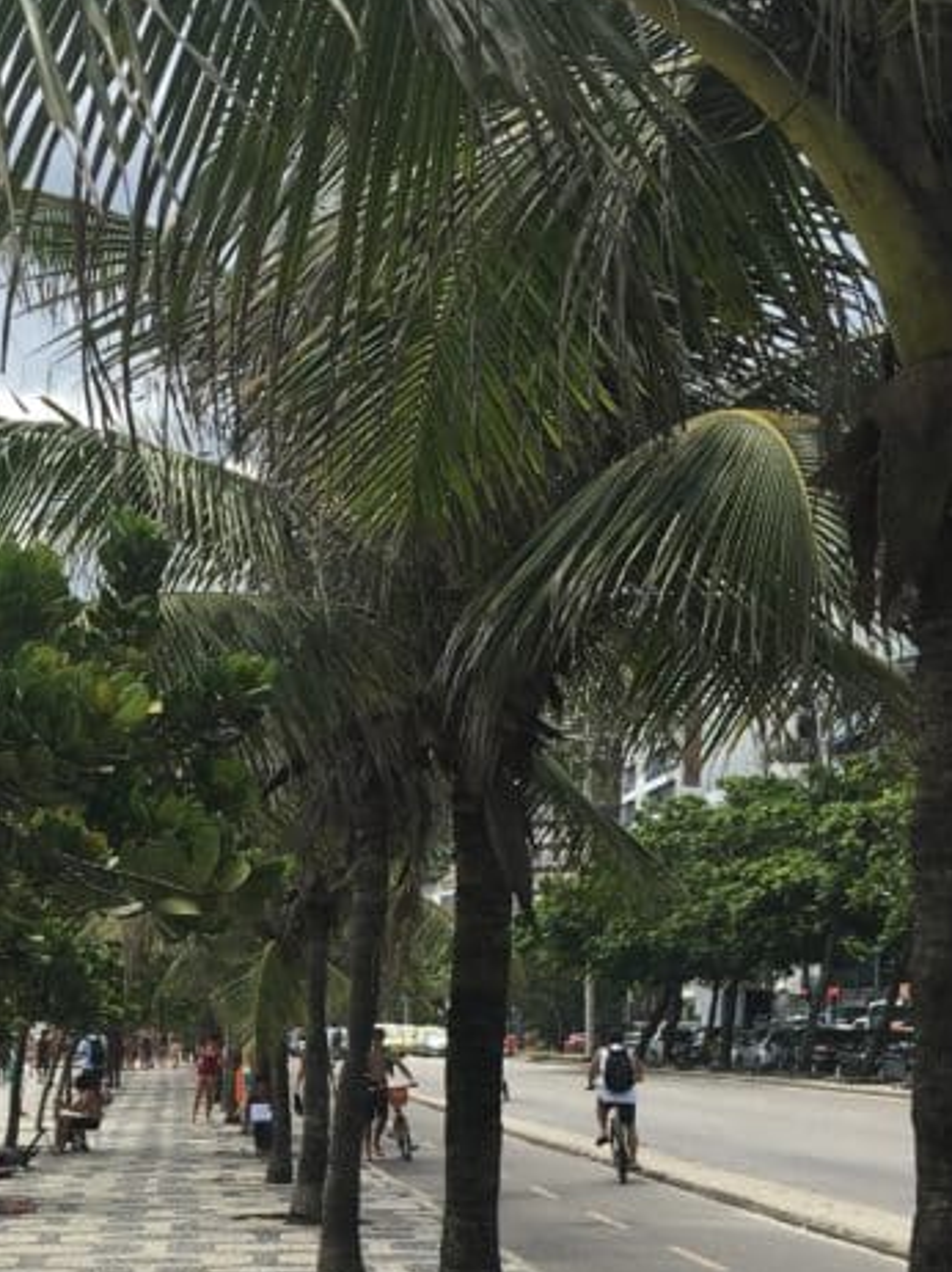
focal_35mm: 67
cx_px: 41
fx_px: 2459
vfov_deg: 27.8
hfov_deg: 21.3
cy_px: 1172
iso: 25
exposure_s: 1/1115
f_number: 2.2
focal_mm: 4.15
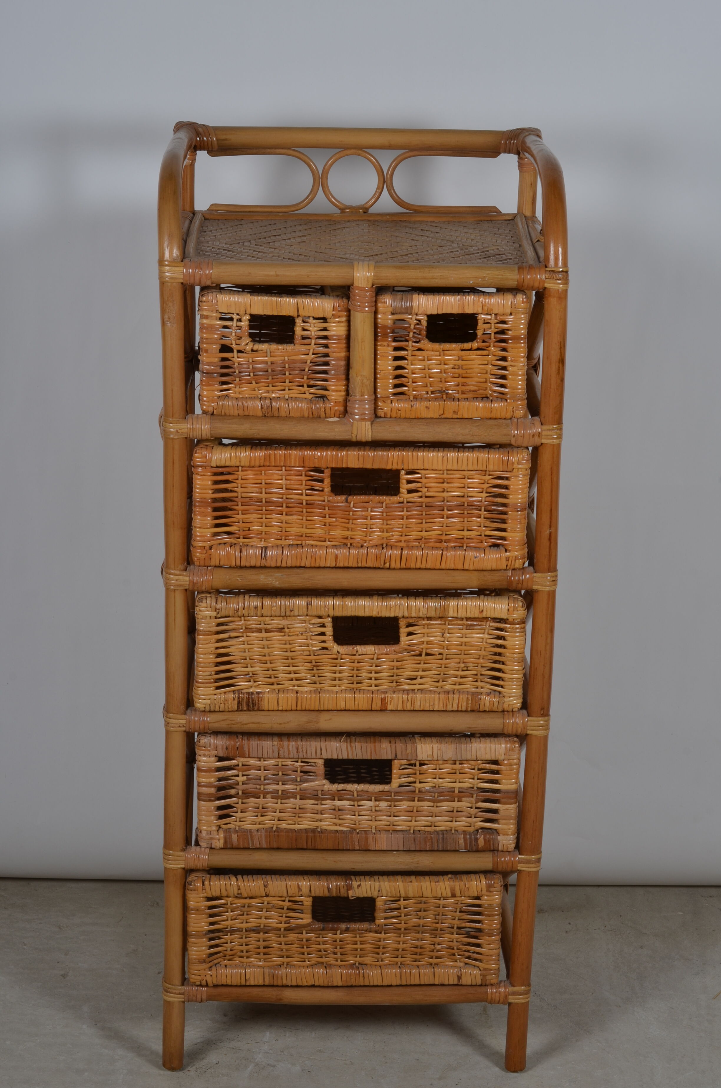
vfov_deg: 27.0
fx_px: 2263
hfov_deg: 18.1
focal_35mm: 75
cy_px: 544
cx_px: 360
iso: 100
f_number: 14
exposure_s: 1/125
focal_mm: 50
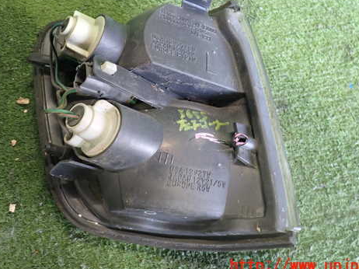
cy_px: 101
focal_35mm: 39
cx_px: 173
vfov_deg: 36.6
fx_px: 404
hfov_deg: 47.9
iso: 400
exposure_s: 1/30
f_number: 2.3
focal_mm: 5.4
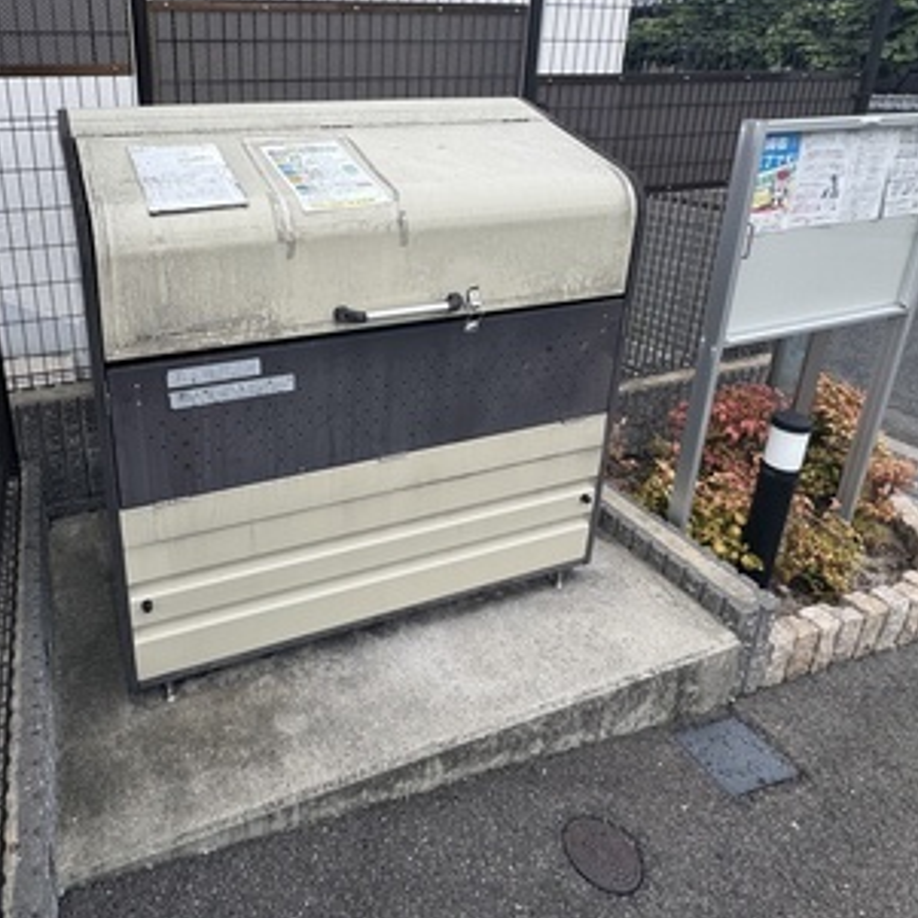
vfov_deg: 65.6
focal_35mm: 23
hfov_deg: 64.9
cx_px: 284
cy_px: 311
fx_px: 690
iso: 40
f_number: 2.2
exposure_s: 1/99
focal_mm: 2.22
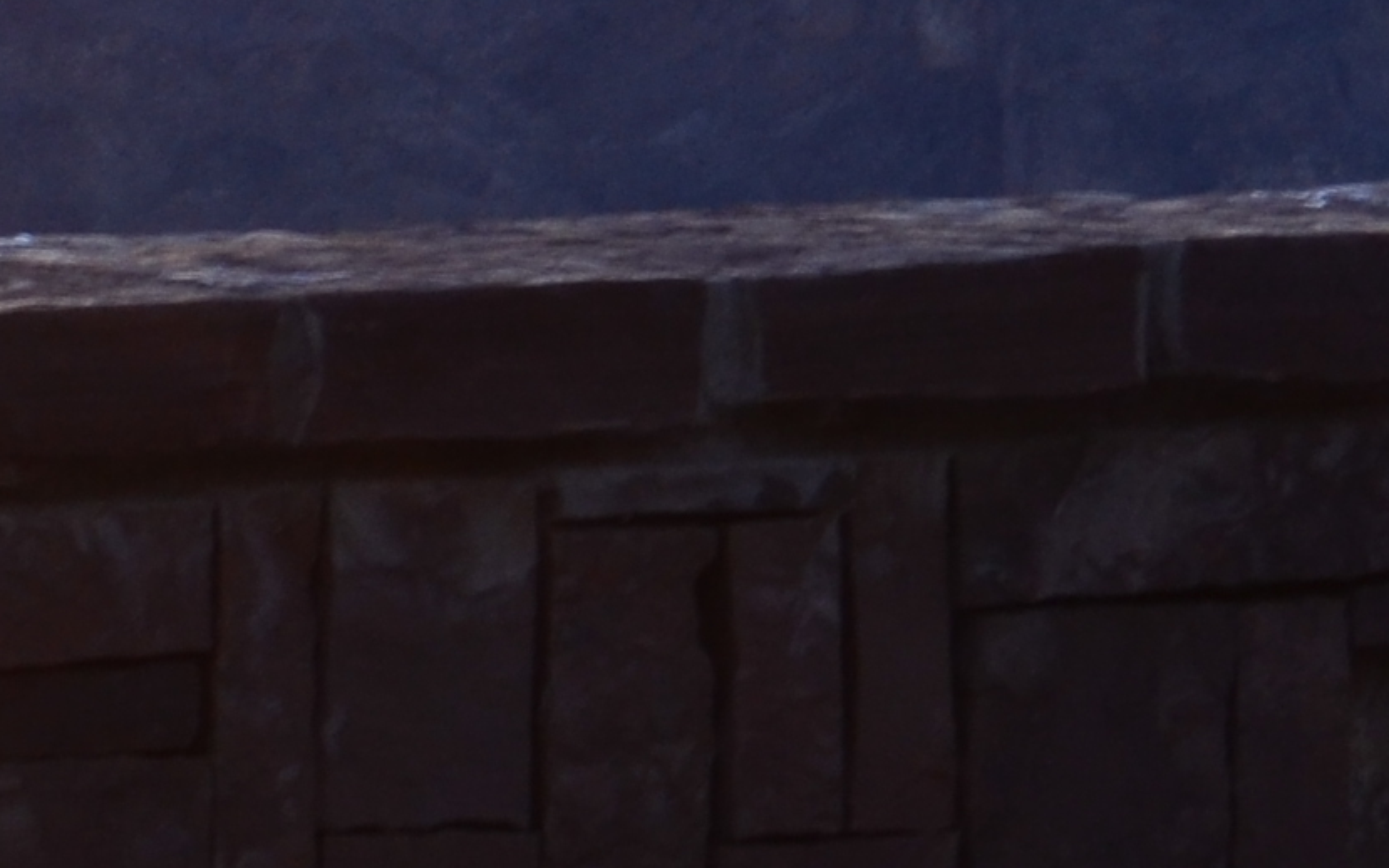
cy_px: -1009
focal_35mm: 363
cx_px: 3845
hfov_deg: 5.5
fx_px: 13740
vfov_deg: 3.6
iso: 200
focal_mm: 40
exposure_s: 1/80
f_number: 10
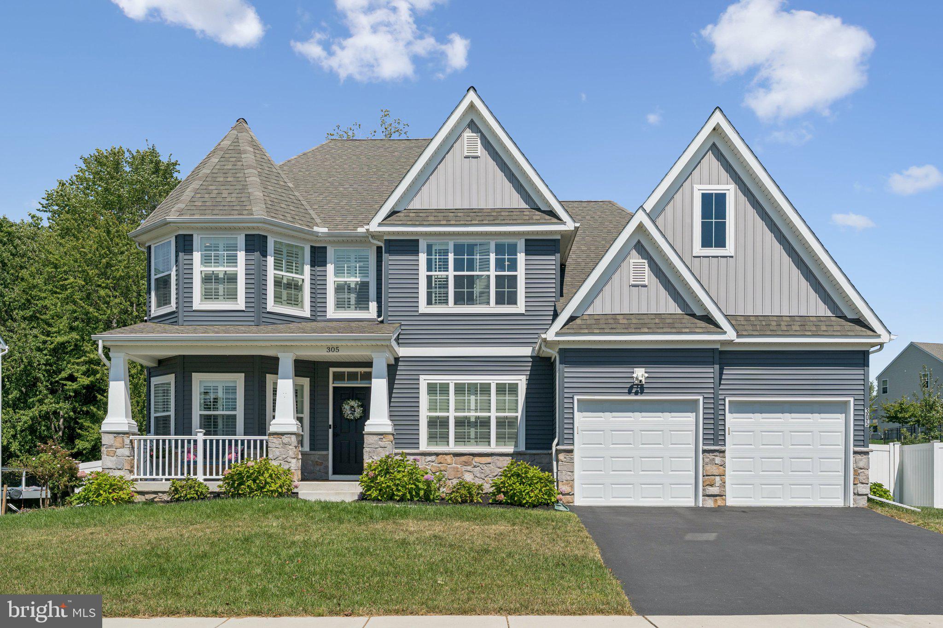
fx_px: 917
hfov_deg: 54.4
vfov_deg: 37.8
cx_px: 472
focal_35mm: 35
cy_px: 314
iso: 200
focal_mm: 35
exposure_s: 1/1000
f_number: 8
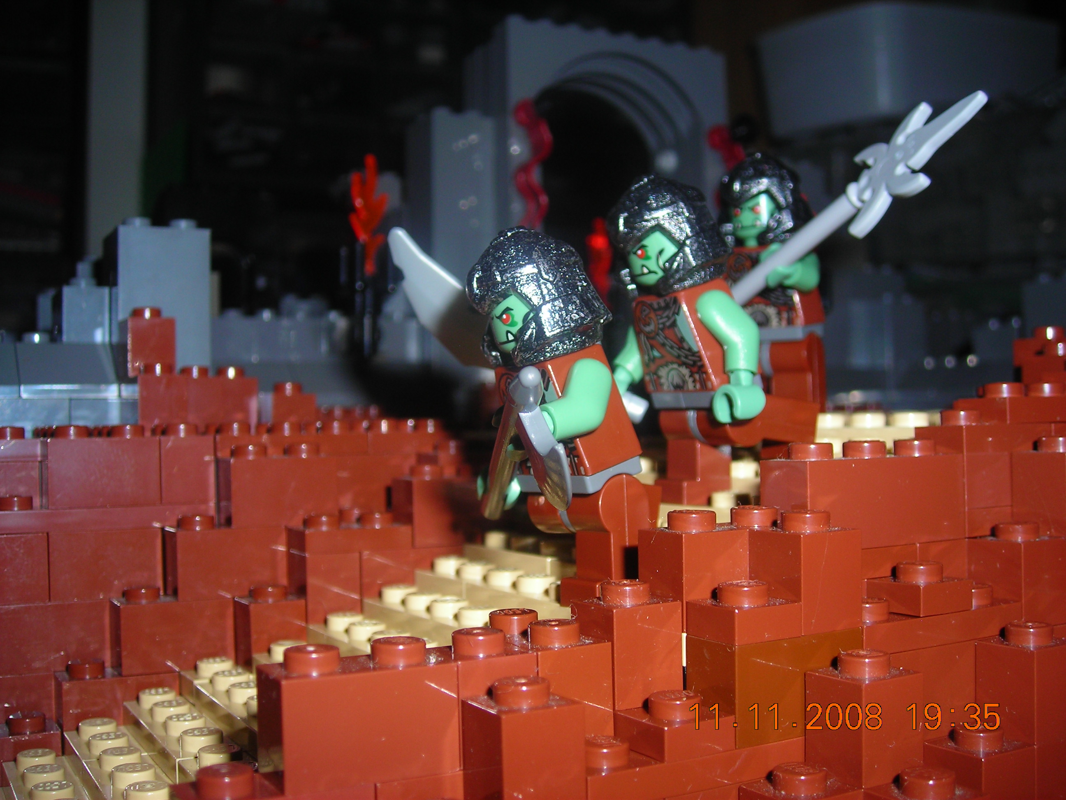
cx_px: 533
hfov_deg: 45.8
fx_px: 1263
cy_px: 400
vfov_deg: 35.1
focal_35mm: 41
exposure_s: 1/60.1
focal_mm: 6.8
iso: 50
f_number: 6.6
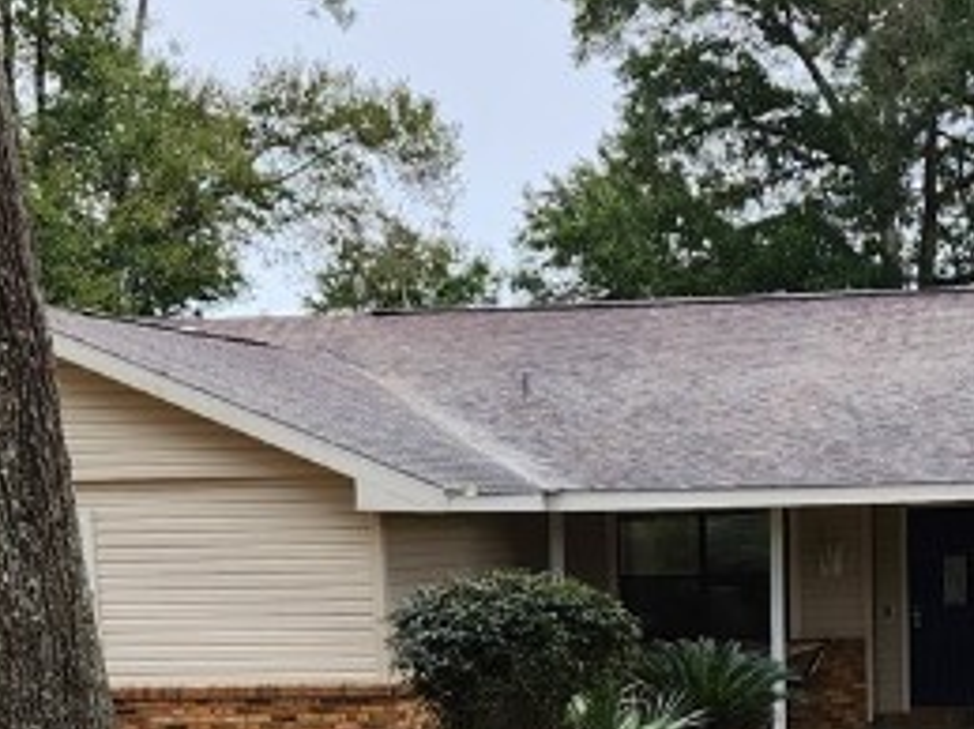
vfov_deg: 15.5
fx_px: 2559
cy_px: 928
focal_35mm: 91
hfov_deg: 21.4
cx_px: 681
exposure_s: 1/180
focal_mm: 5.4
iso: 20
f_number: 1.8
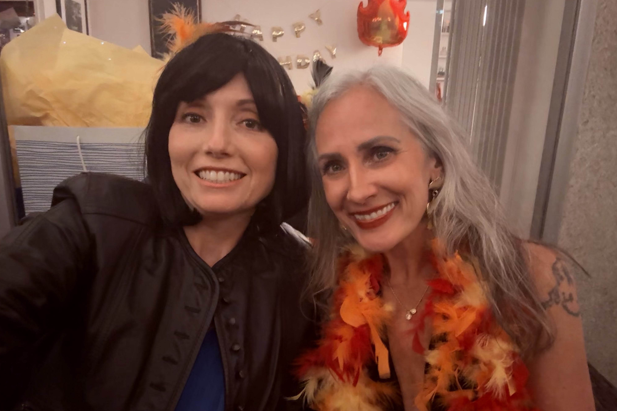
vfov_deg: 53.1
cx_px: 308
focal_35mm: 24
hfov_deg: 73.7
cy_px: 222
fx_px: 411
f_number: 1.9
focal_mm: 2.69
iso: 800
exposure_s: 1/15
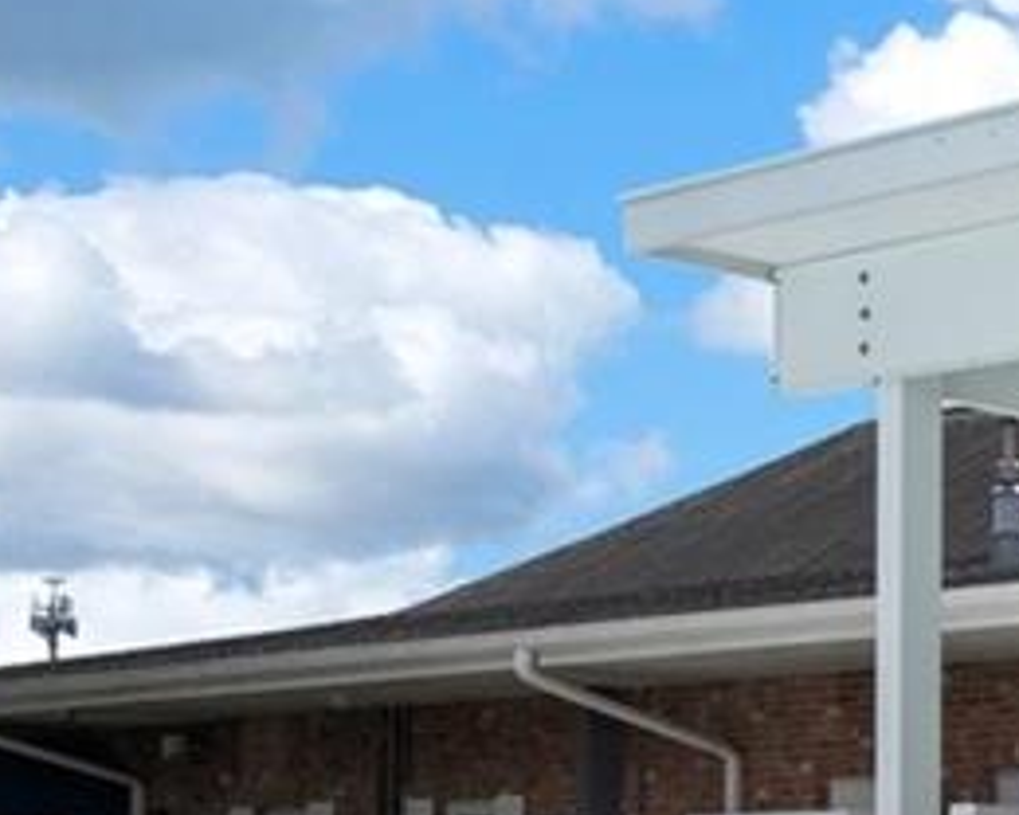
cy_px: 972
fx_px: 3136
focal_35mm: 104
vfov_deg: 14.4
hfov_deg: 12.7
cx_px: 2645
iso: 320
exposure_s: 1/400
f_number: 8
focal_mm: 18
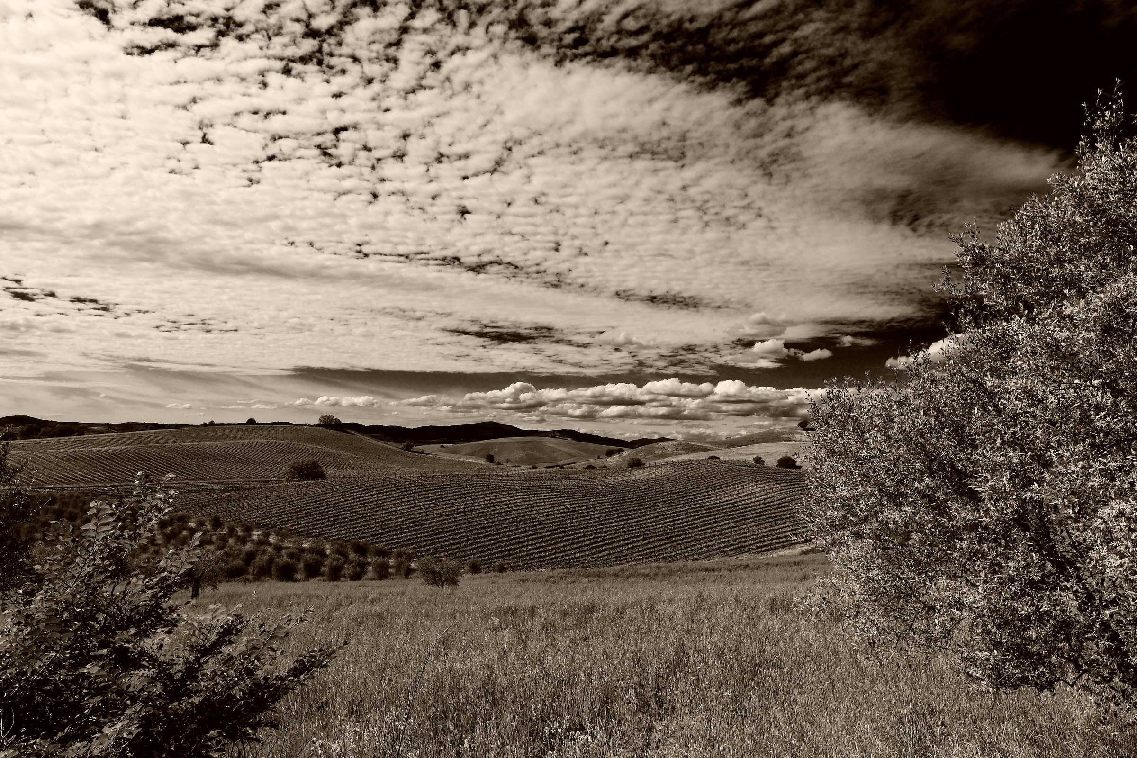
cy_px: 379
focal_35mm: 22
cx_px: 568
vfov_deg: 57.2
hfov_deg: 78.6
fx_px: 695
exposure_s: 1/100
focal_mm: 15
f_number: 20
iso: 100
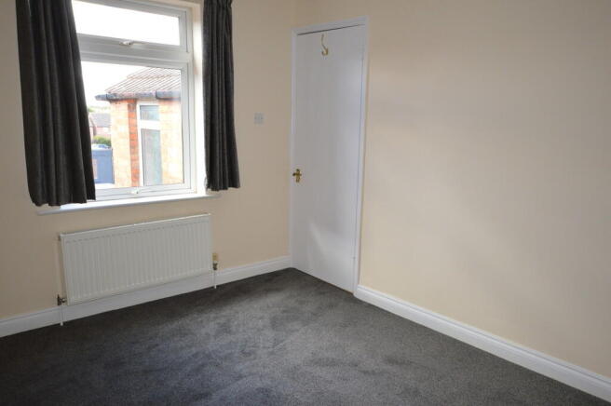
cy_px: 203
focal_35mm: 27
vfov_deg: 47.8
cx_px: 306
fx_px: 458
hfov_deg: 67.4
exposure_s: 1/60
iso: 720
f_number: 5.6
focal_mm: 18
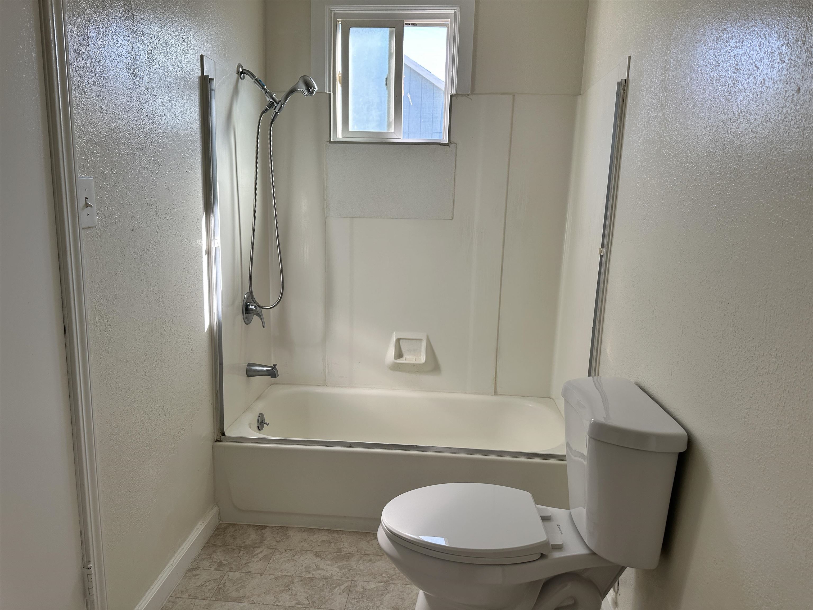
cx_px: 406
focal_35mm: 24
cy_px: 305
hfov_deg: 71.6
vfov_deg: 56.8
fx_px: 564
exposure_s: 1/210
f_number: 1.78
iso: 80
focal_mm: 6.86
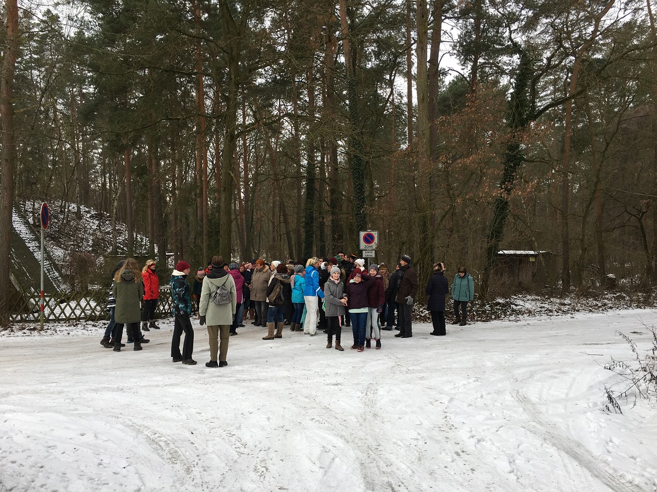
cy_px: 246
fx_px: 550
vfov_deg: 48.2
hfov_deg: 61.7
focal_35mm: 29
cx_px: 328
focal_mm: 4.15
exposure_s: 1/285
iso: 25
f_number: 2.2
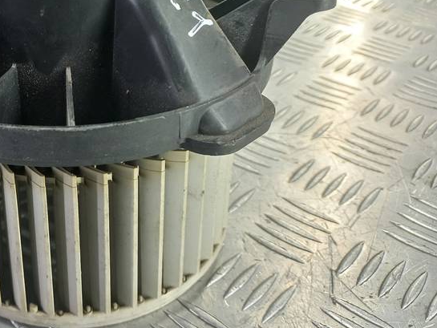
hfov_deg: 38.1
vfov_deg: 30.3
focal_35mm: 47
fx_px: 593
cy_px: 73
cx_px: 56
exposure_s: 1/50
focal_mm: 4.6
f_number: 1.8
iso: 160
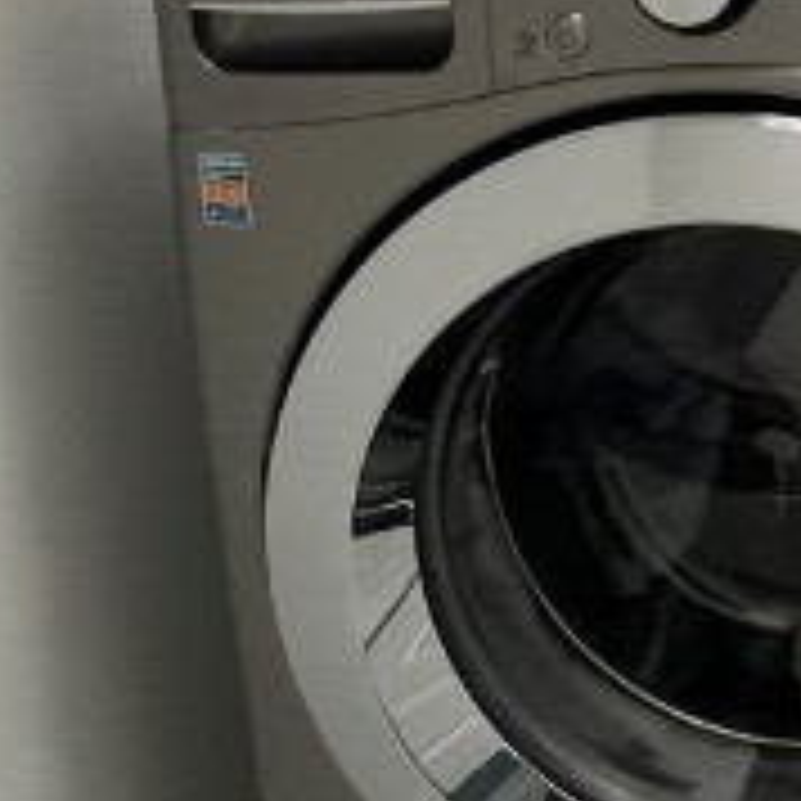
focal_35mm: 66
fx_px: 1728
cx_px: 1098
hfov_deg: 22.7
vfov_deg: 22.6
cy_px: -310
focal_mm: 1.57
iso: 250
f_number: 1.8
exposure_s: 1/120
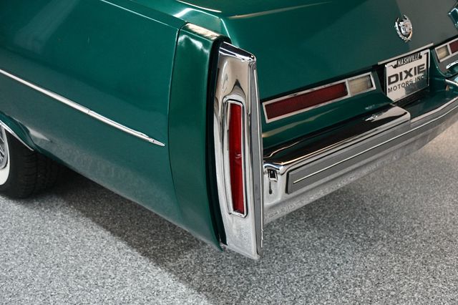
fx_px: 509
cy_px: 152
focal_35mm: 40
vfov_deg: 33.4
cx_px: 229
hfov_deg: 48.5
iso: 2000
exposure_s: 1/125
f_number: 4
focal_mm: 27
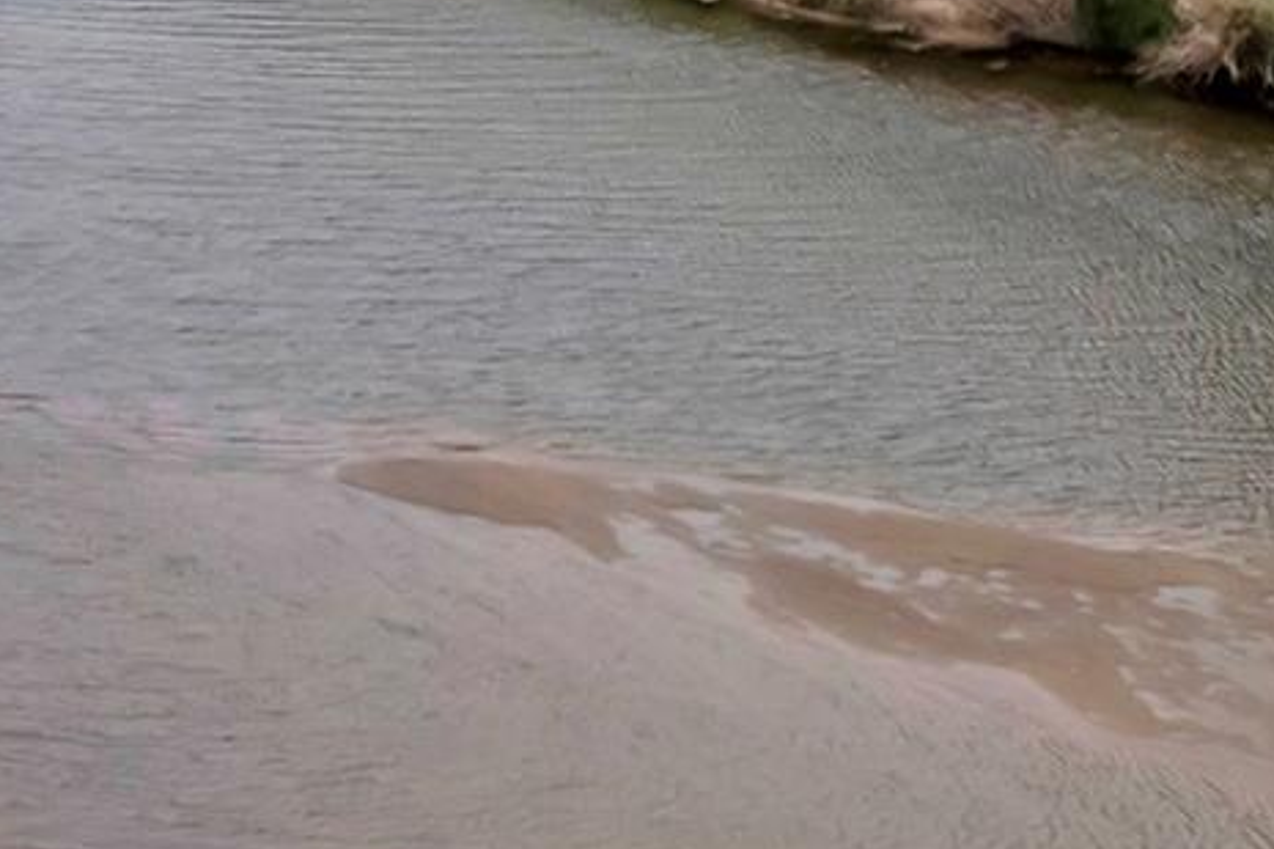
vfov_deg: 13.3
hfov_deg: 15.6
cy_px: -414
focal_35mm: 97
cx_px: -1433
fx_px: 3431
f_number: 2.8
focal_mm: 8.38
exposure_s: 1/5000
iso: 150
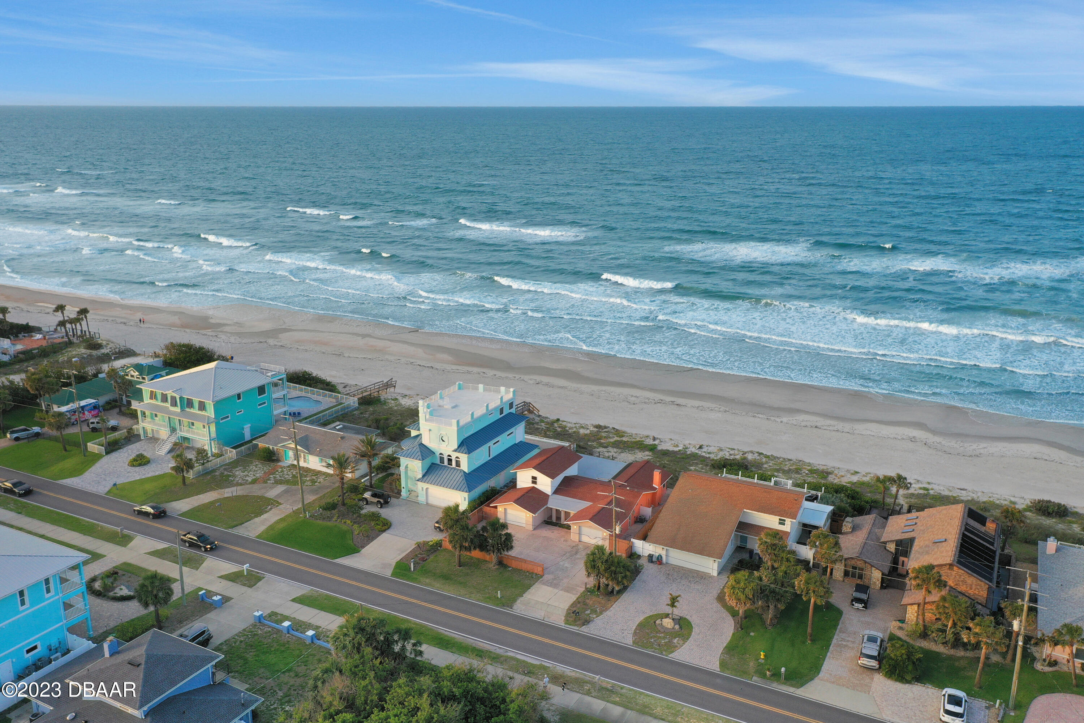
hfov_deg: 65.5
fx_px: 843
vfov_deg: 46.4
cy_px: 362
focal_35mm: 28
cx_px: 542
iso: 100
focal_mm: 10.26
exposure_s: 1/100
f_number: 4
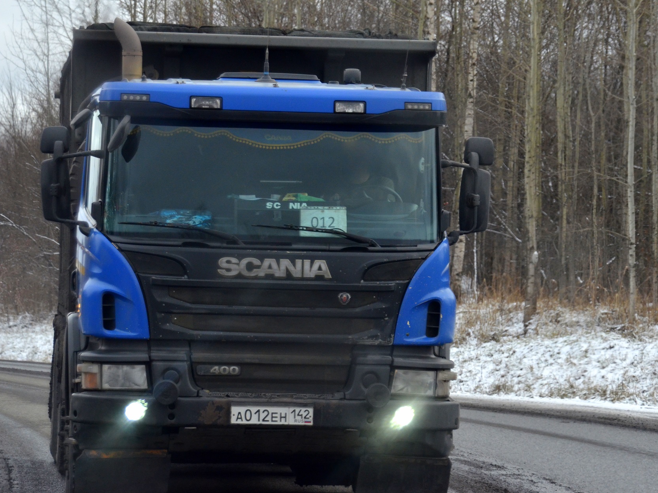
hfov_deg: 10.8
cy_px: 247
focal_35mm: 183
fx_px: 3478
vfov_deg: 8.1
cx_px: 337
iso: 800
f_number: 6.3
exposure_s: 1/1000
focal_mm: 112
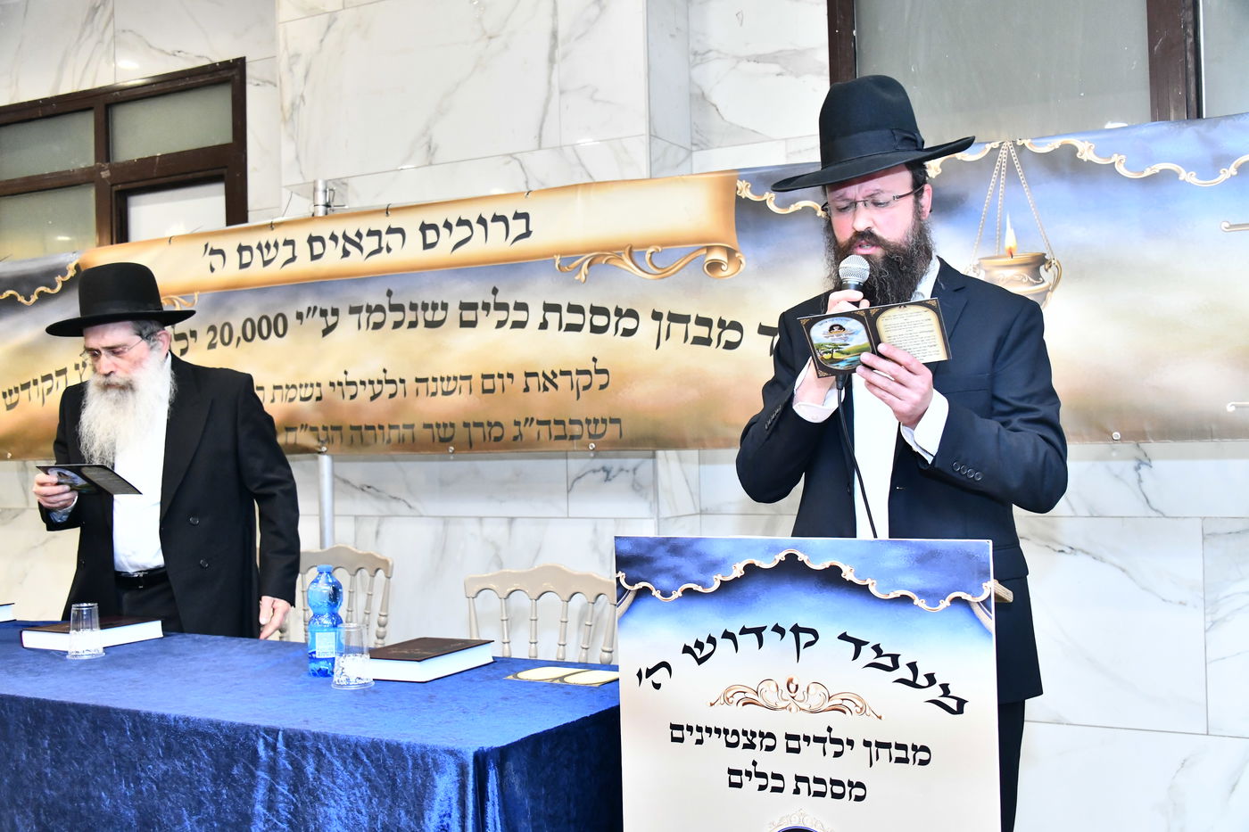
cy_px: 416
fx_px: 1388
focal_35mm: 40
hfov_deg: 48.5
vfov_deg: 33.4
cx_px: 624
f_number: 5.6
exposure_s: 1/125
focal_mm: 40
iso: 4000
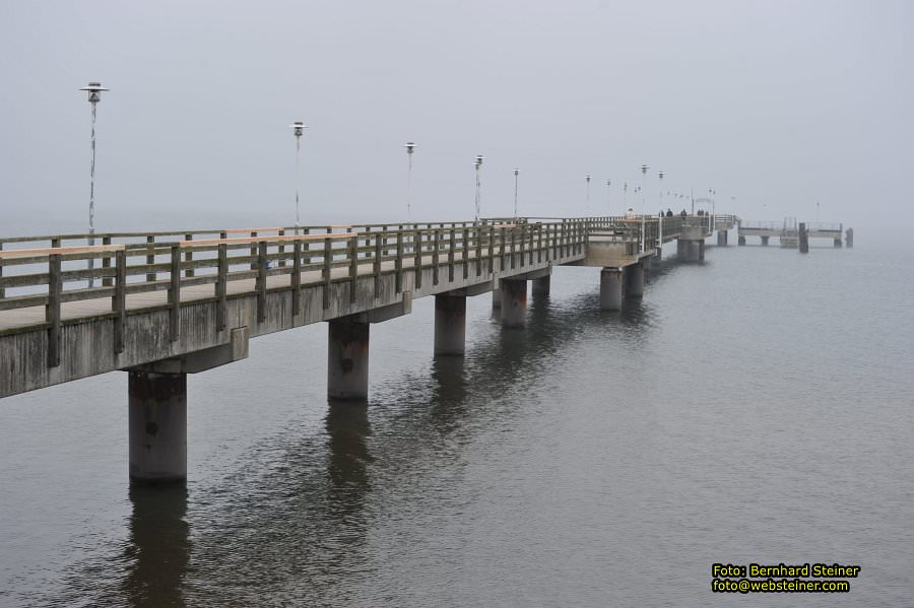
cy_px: 304
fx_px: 1776
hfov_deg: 28.9
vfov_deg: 19.4
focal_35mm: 70
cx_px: 457
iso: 200
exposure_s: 1/125
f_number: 5.6
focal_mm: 70
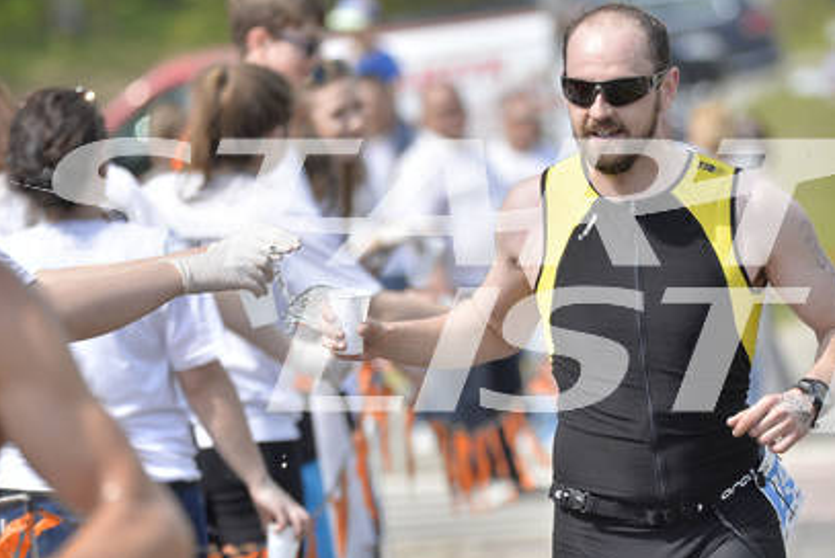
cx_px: 568
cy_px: 251
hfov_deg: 4.1
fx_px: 11675
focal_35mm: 503
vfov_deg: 2.7
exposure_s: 1/2000
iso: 400
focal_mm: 320
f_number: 6.3
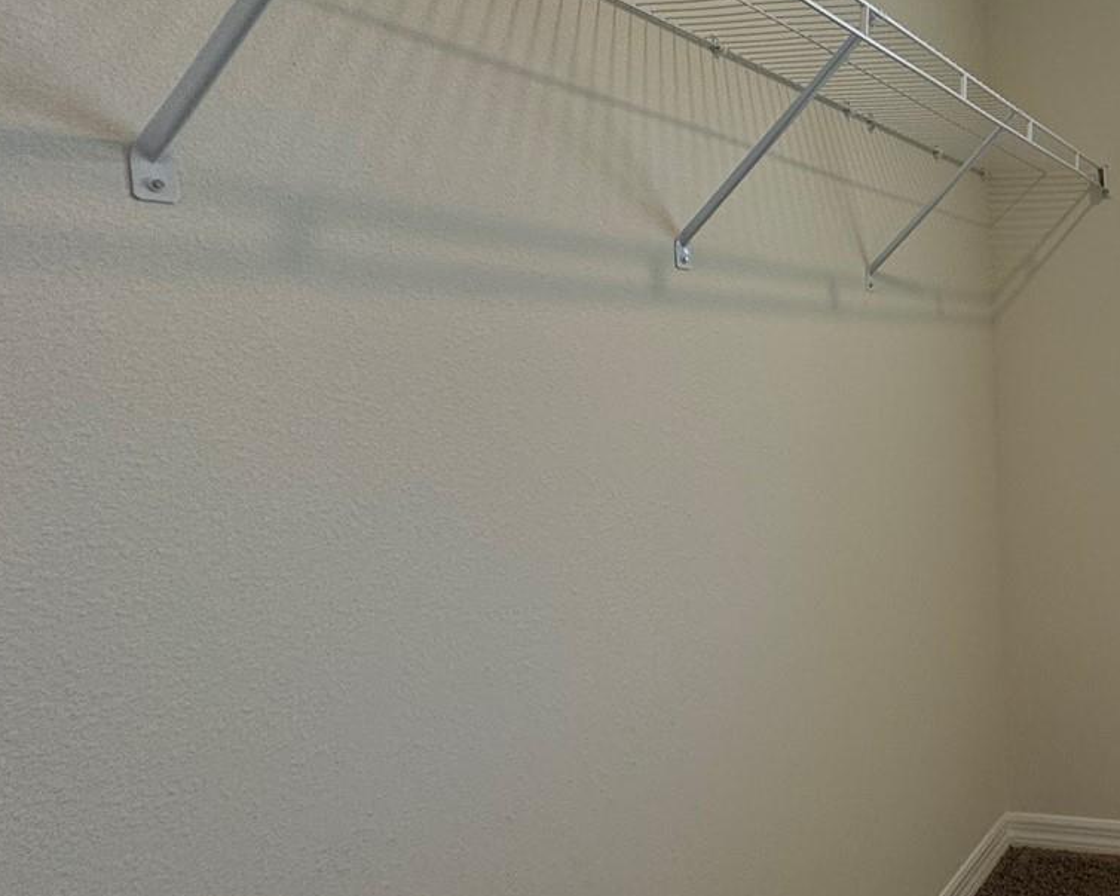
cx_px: 1171
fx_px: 961
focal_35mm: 29
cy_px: 407
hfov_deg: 47.6
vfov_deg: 49.9
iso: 80
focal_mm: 2.22
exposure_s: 1/120
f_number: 2.2
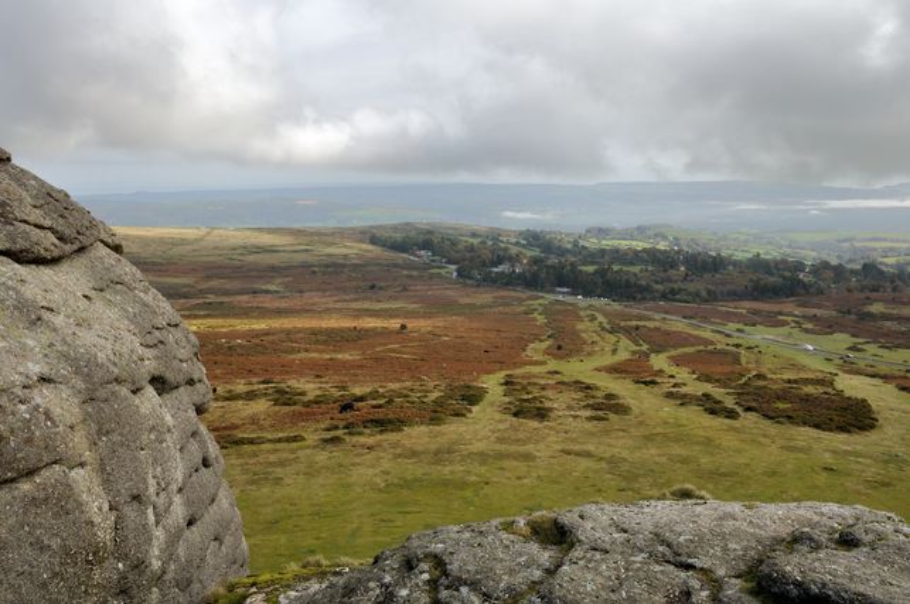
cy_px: 302
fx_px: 757
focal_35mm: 30
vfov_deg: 43.5
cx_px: 455
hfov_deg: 62.0
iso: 400
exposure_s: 1/160
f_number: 14
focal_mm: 20
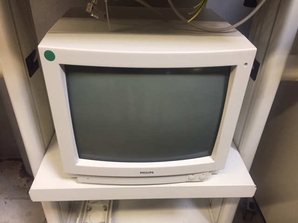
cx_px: 149
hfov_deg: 61.7
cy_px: 112
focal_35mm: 29
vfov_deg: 48.2
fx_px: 250
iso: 160
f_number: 2.2
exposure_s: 1/33
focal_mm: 4.15
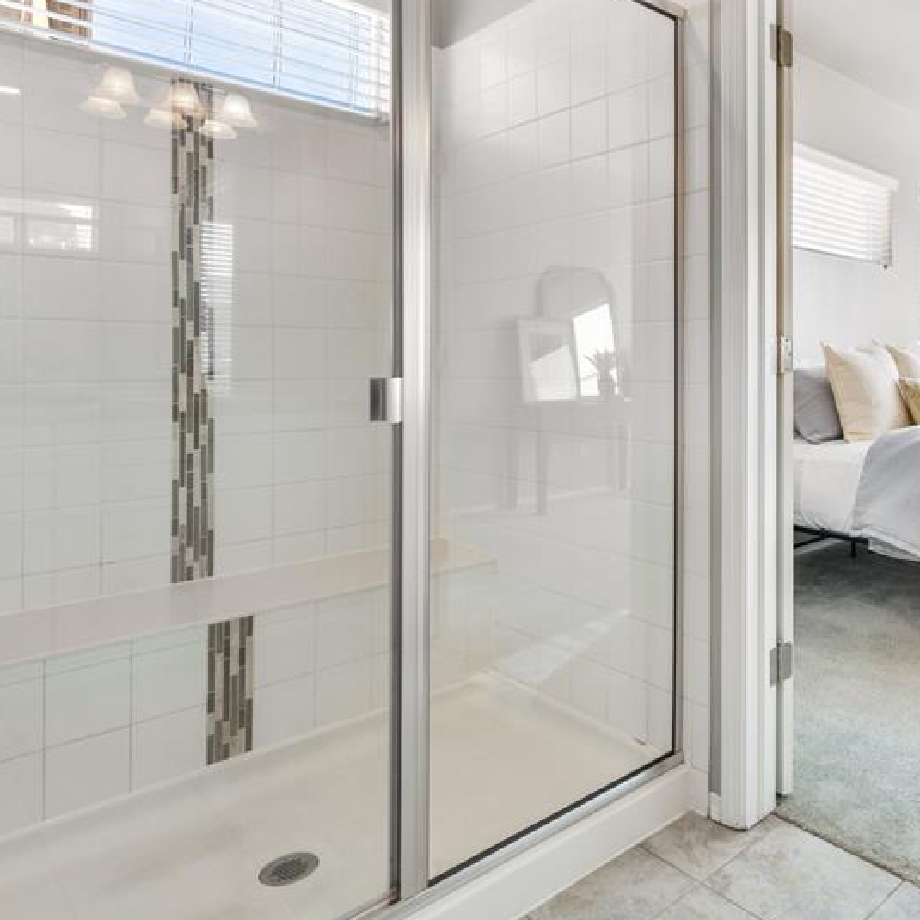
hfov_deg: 58.1
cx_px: 679
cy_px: 370
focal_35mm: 26
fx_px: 782
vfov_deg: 60.5
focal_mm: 16
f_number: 13
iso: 100
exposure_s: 1/1.67
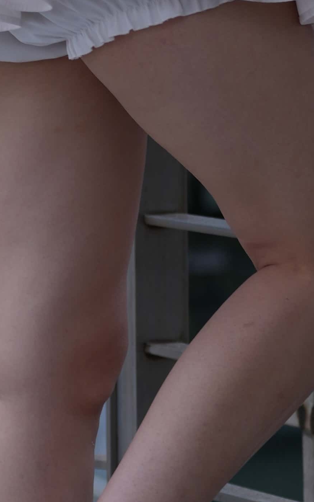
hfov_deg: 3.7
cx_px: 224
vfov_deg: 5.8
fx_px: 4918
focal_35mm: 359
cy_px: -65
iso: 160
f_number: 2.8
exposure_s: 1/80
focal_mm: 70
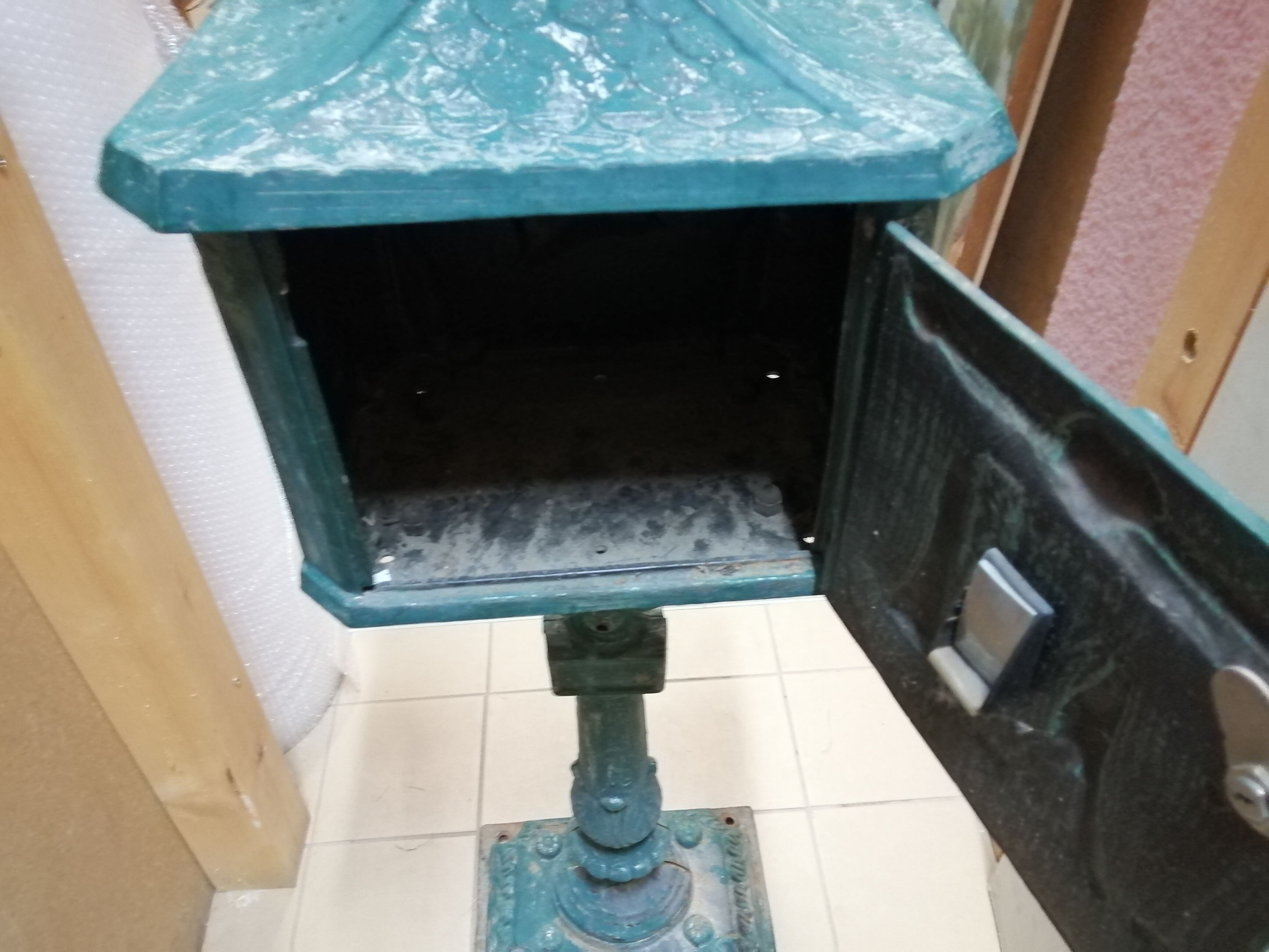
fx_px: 953
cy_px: 476
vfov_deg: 53.1
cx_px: 634
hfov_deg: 67.3
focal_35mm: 26
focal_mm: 3.46
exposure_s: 1/20
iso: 640
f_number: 1.8
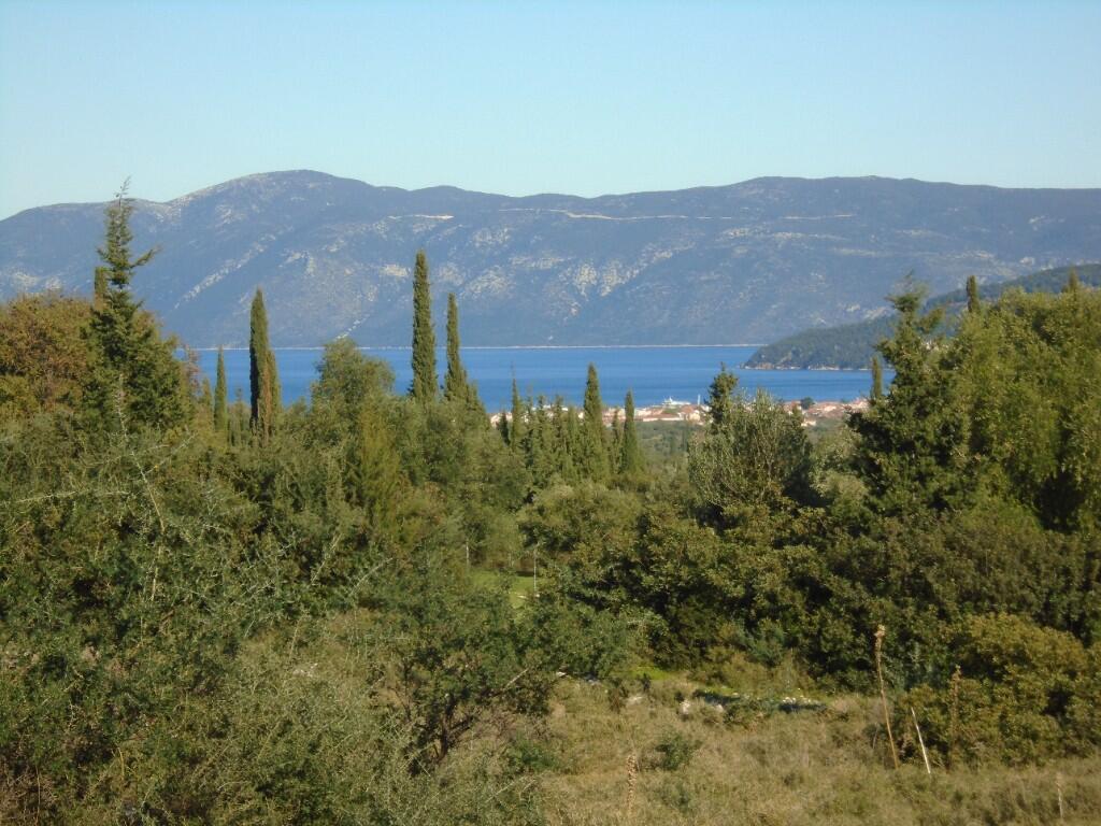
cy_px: 413
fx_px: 4135
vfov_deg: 11.4
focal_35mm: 130
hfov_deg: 15.2
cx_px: 550
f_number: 6.4
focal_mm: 23
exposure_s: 1/250
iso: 100
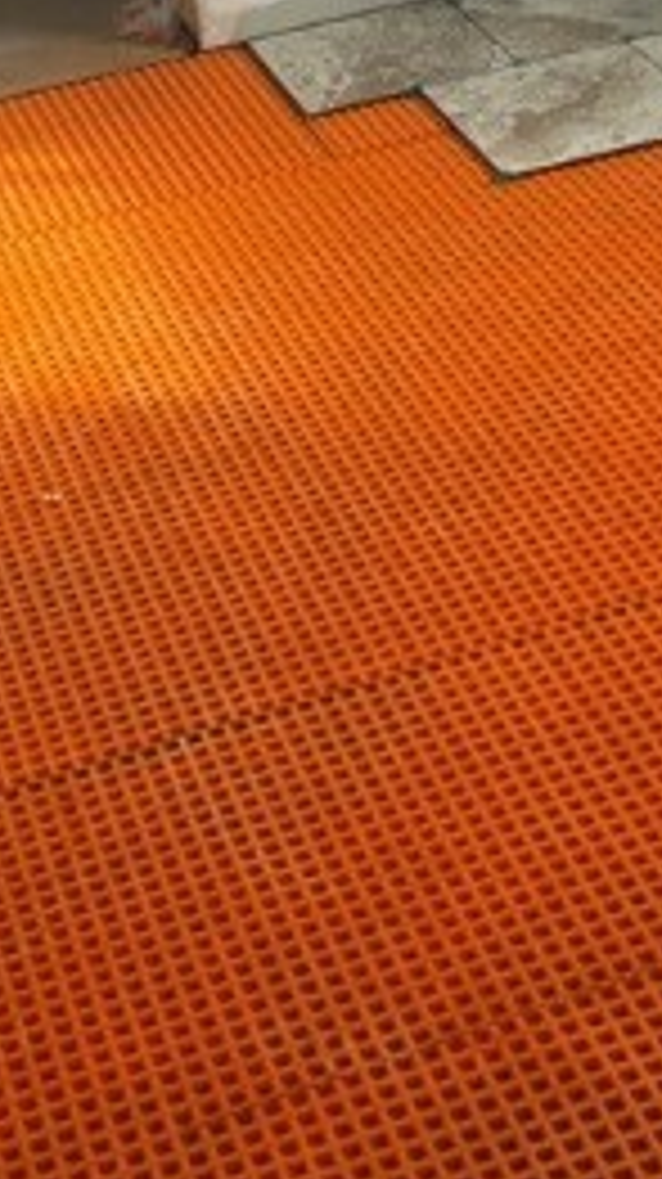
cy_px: -216
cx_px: 360
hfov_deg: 14.5
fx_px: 2595
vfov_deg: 23.5
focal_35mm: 83
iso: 32
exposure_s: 1/139
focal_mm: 5.7
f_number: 1.5
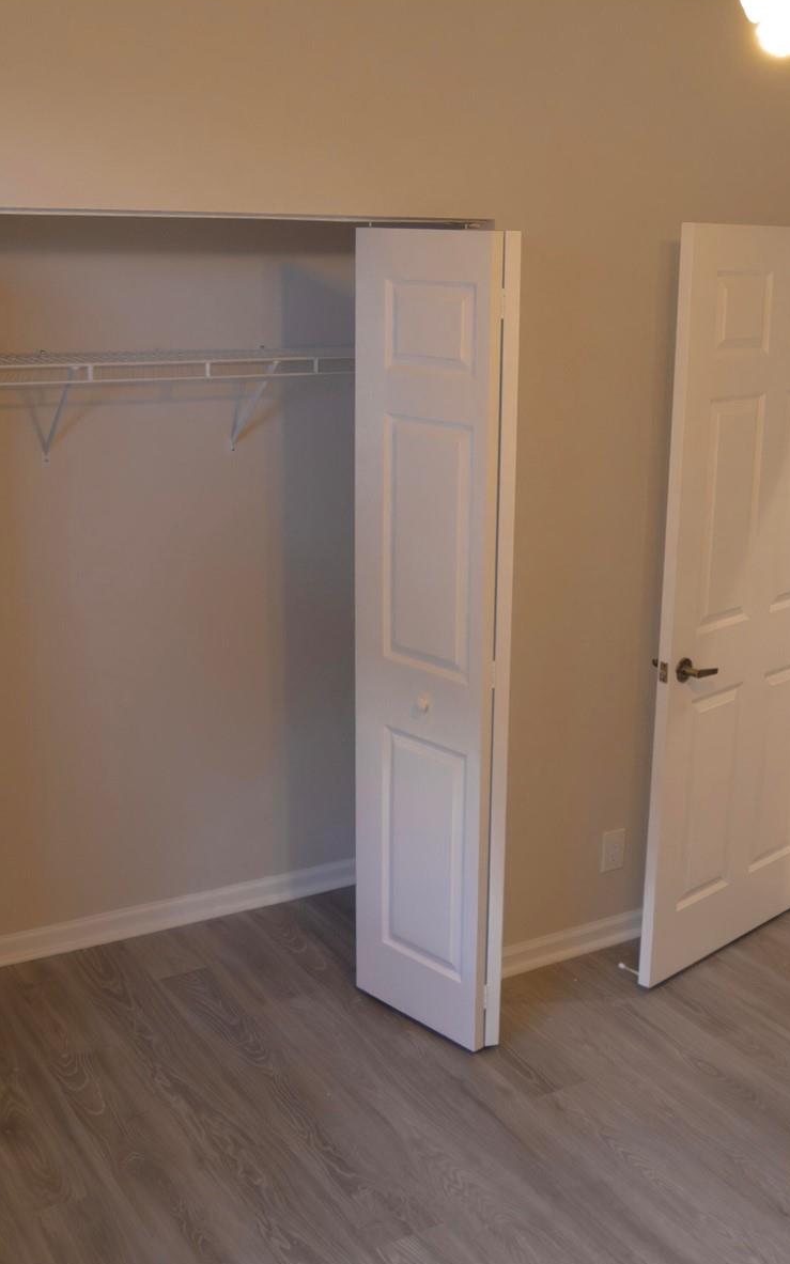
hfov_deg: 29.8
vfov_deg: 46.2
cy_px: 630
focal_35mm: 43
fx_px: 1482
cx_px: 477
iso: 800
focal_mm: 14
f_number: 5
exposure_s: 1/50
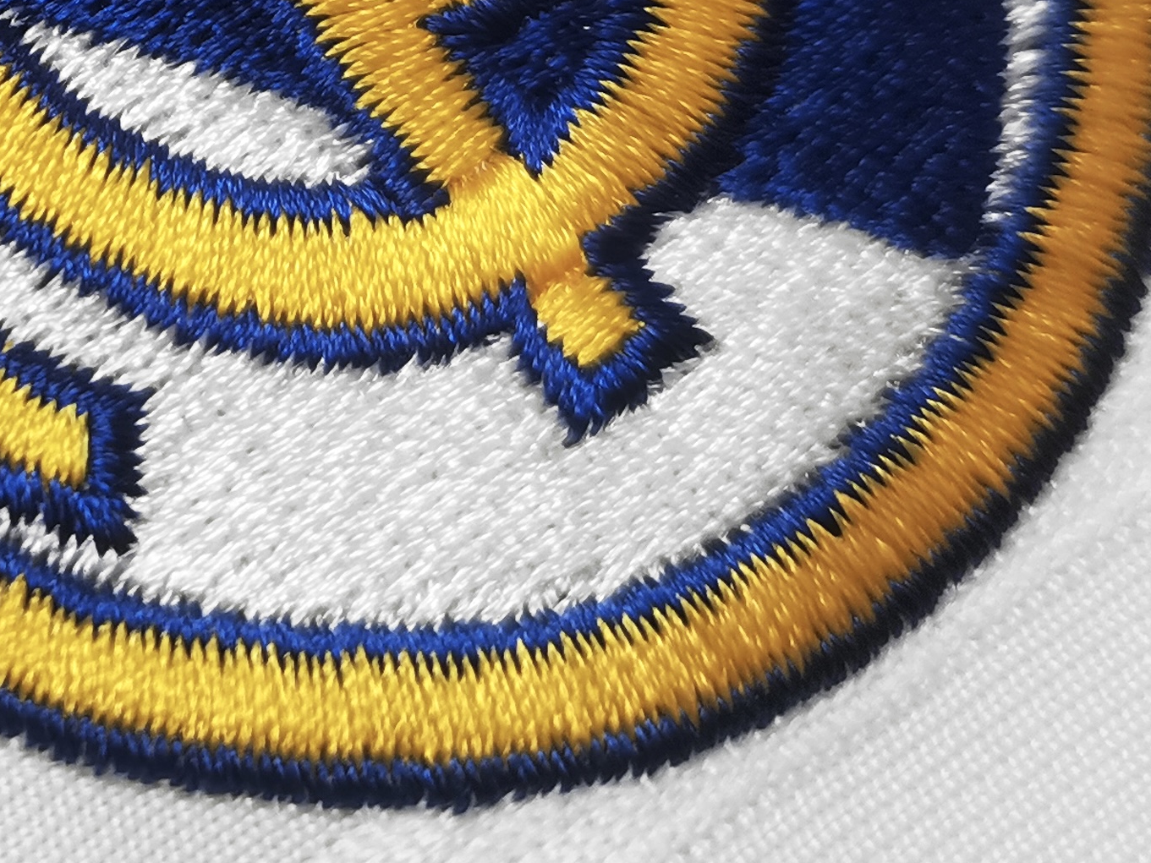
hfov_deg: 21.7
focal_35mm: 88
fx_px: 2926
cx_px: 114
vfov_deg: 15.8
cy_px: -314
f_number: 1.8
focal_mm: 5.58
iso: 50
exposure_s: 1/120
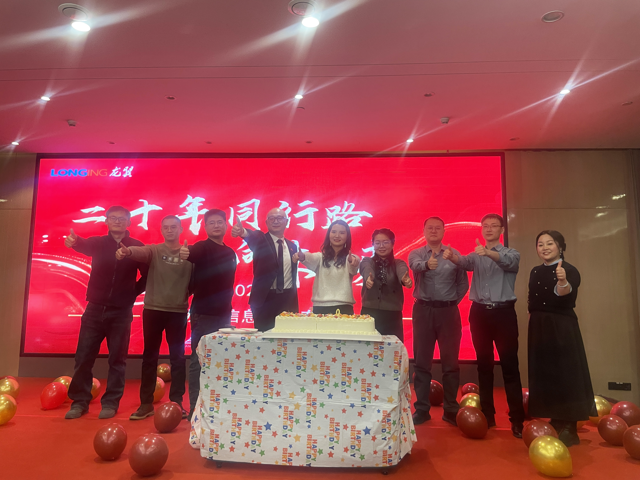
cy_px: 240
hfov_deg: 67.3
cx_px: 320
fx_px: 481
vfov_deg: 53.1
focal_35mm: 26
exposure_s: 1/80
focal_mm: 4.2
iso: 125
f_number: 1.6
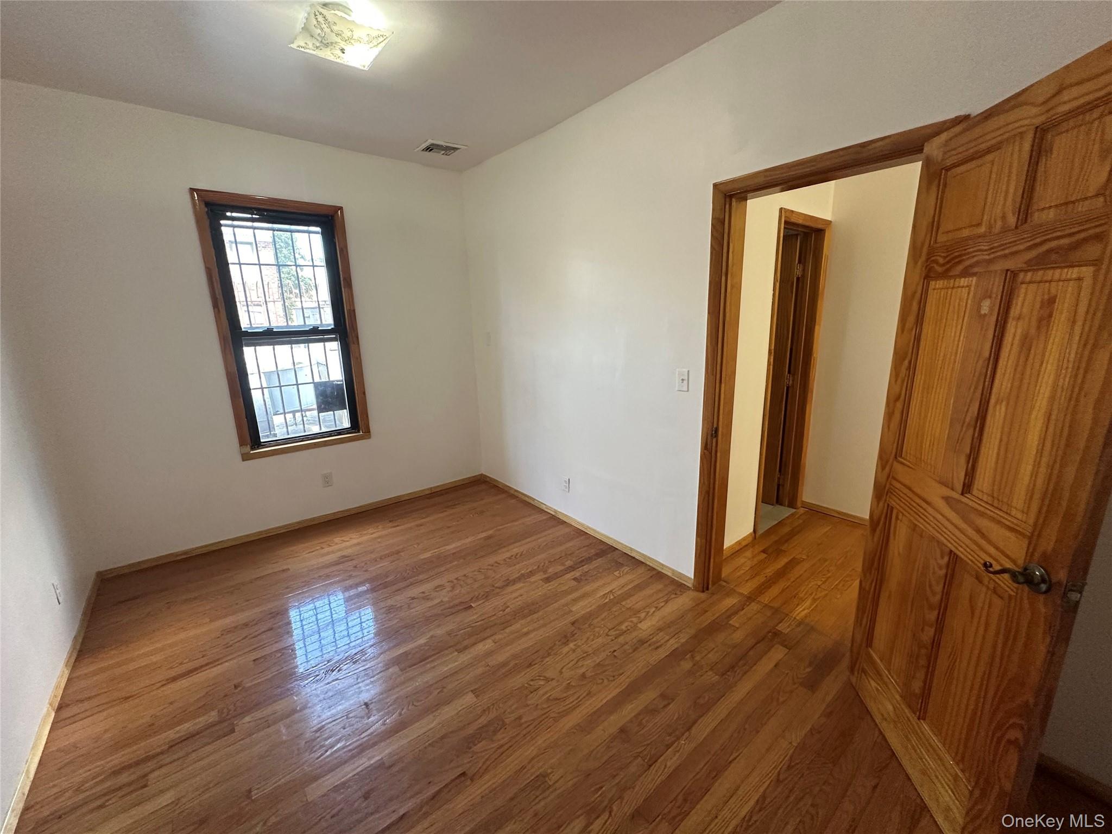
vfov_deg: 85.7
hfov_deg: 102.1
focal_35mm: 14
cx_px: 556
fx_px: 450
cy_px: 417
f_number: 2.2
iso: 250
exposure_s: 1/120
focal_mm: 2.22
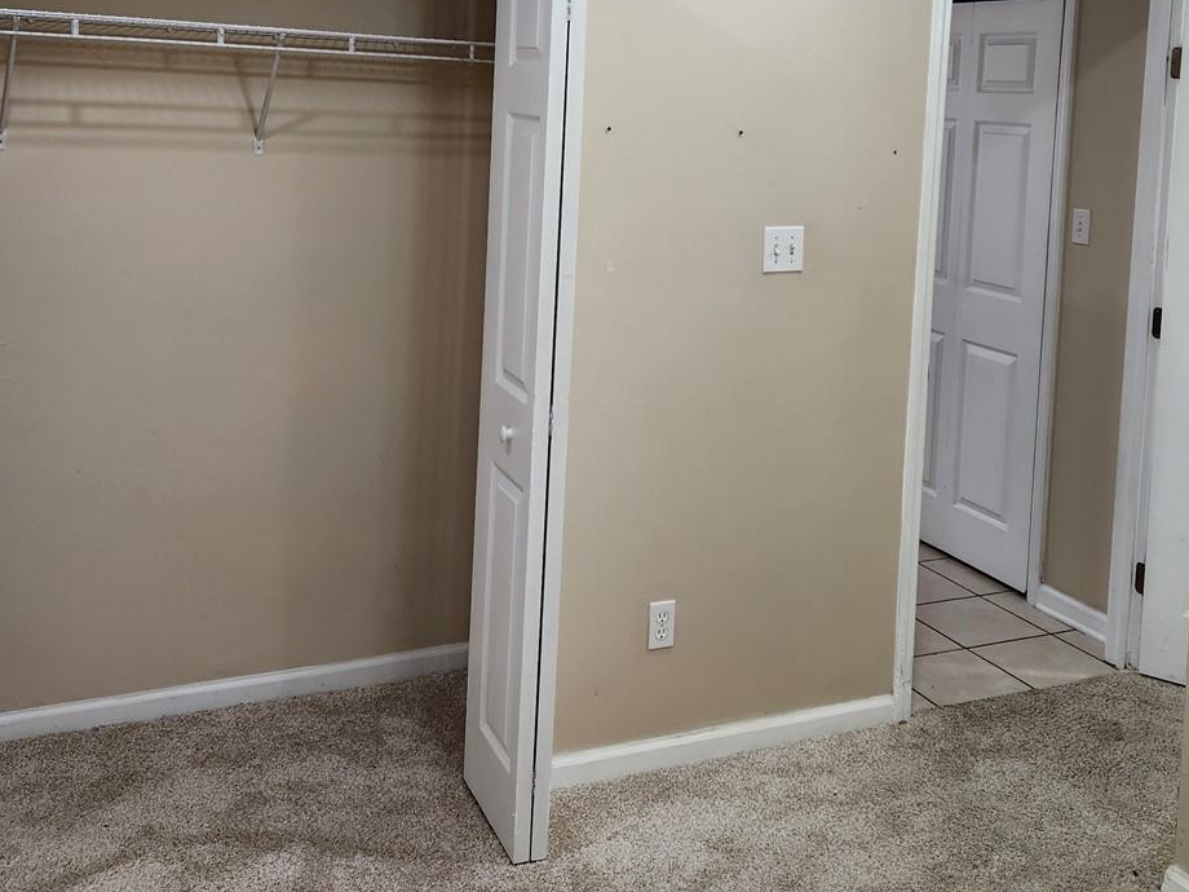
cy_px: 168
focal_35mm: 40
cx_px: 642
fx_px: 1374
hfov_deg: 46.8
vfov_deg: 34.8
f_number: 1.8
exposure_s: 1/120
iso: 125
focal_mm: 5.4
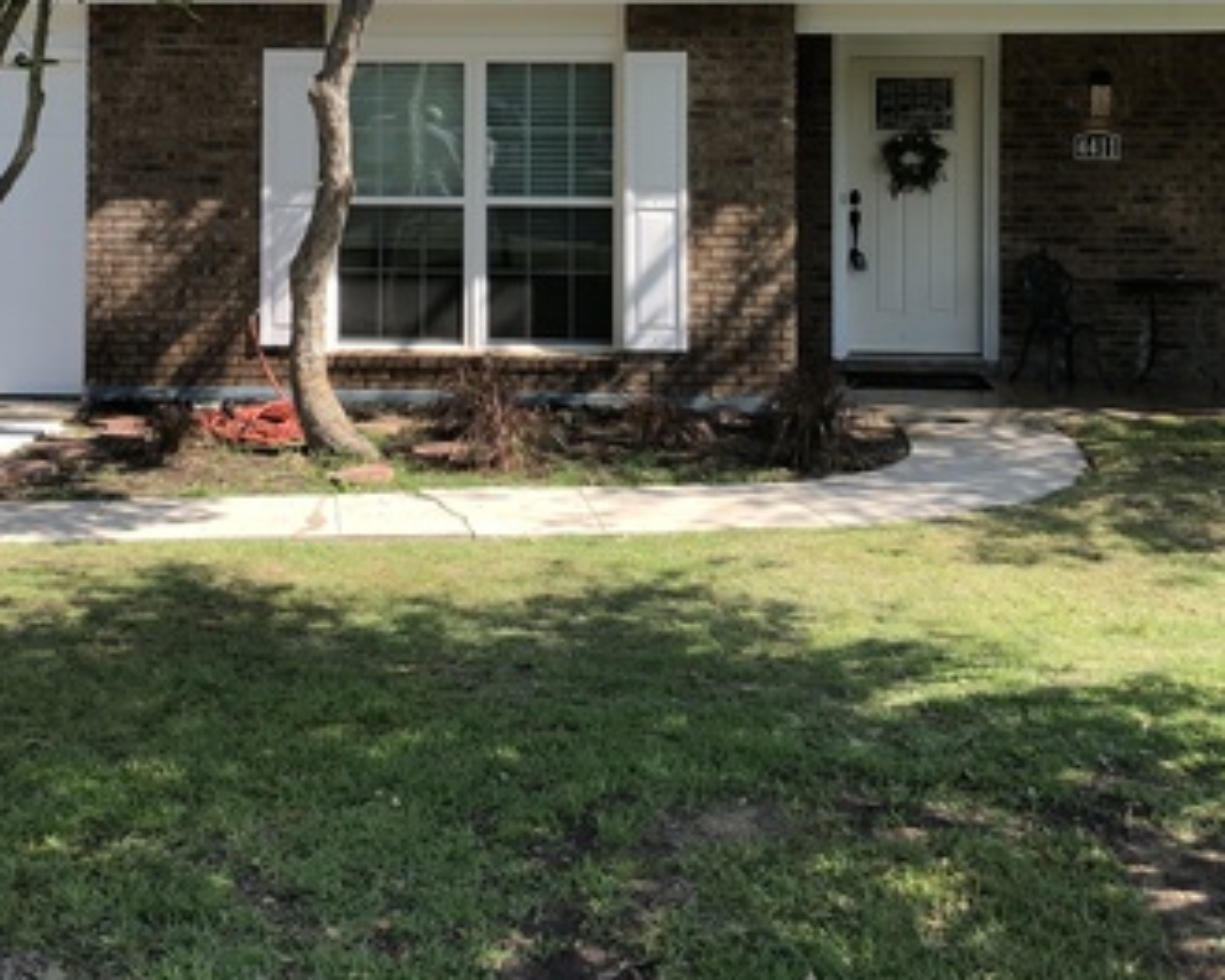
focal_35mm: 53
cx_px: 520
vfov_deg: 27.8
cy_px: 141
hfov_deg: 35.3
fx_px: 1922
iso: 20
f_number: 1.8
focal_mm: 4
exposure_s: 1/759
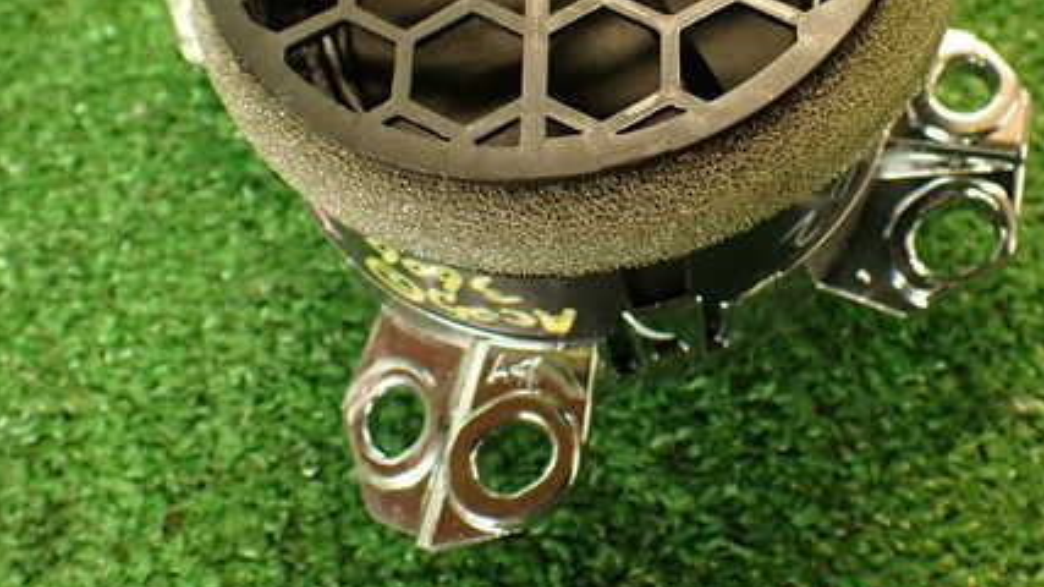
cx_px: 606
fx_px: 1356
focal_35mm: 49
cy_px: 95
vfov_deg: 23.9
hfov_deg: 42.0
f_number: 2.4
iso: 320
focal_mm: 5.79
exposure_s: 1/30
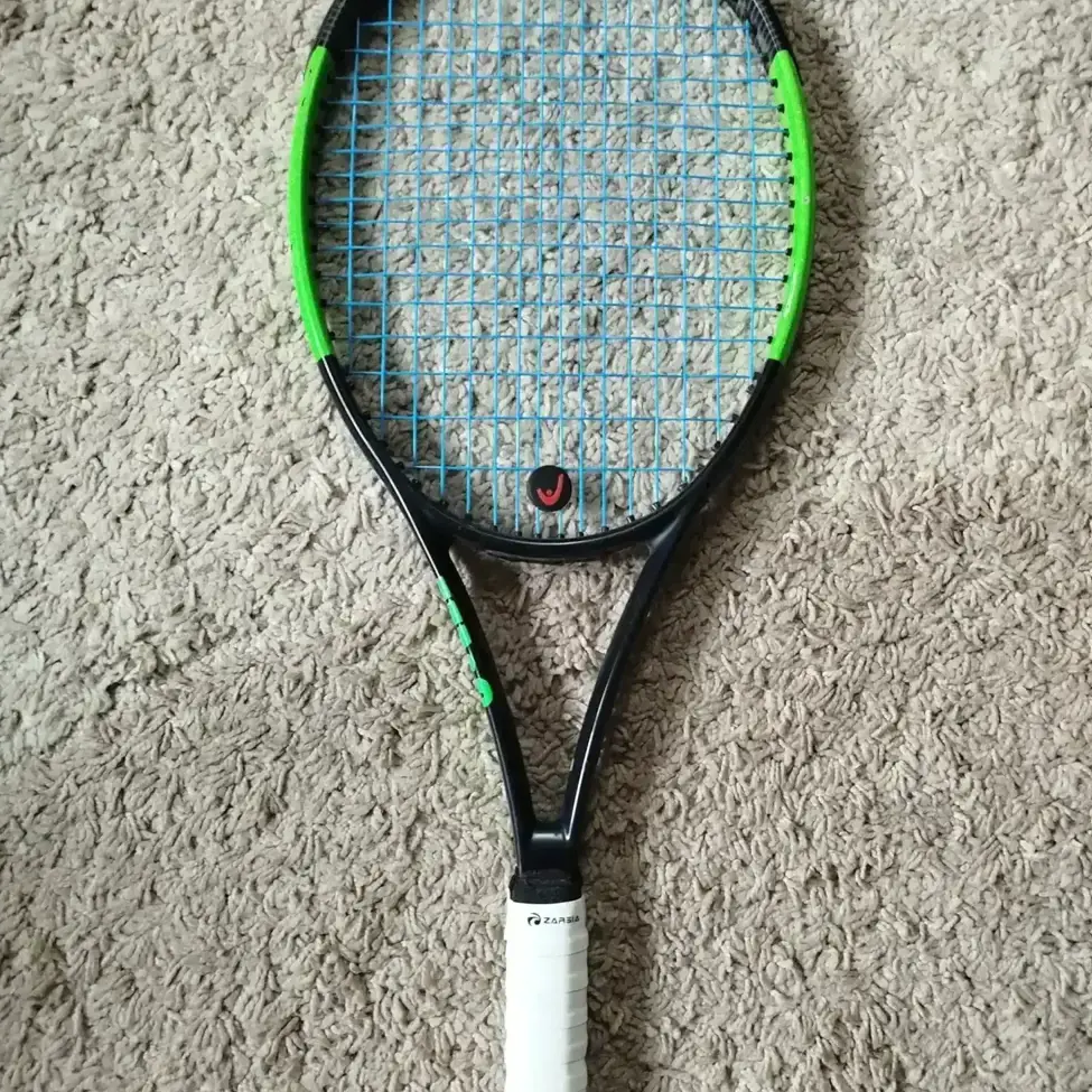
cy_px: 620
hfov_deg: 55.6
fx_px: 1035
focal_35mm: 29
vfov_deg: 55.4
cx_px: 547
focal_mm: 5.31
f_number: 1.7
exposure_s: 1/33
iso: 800
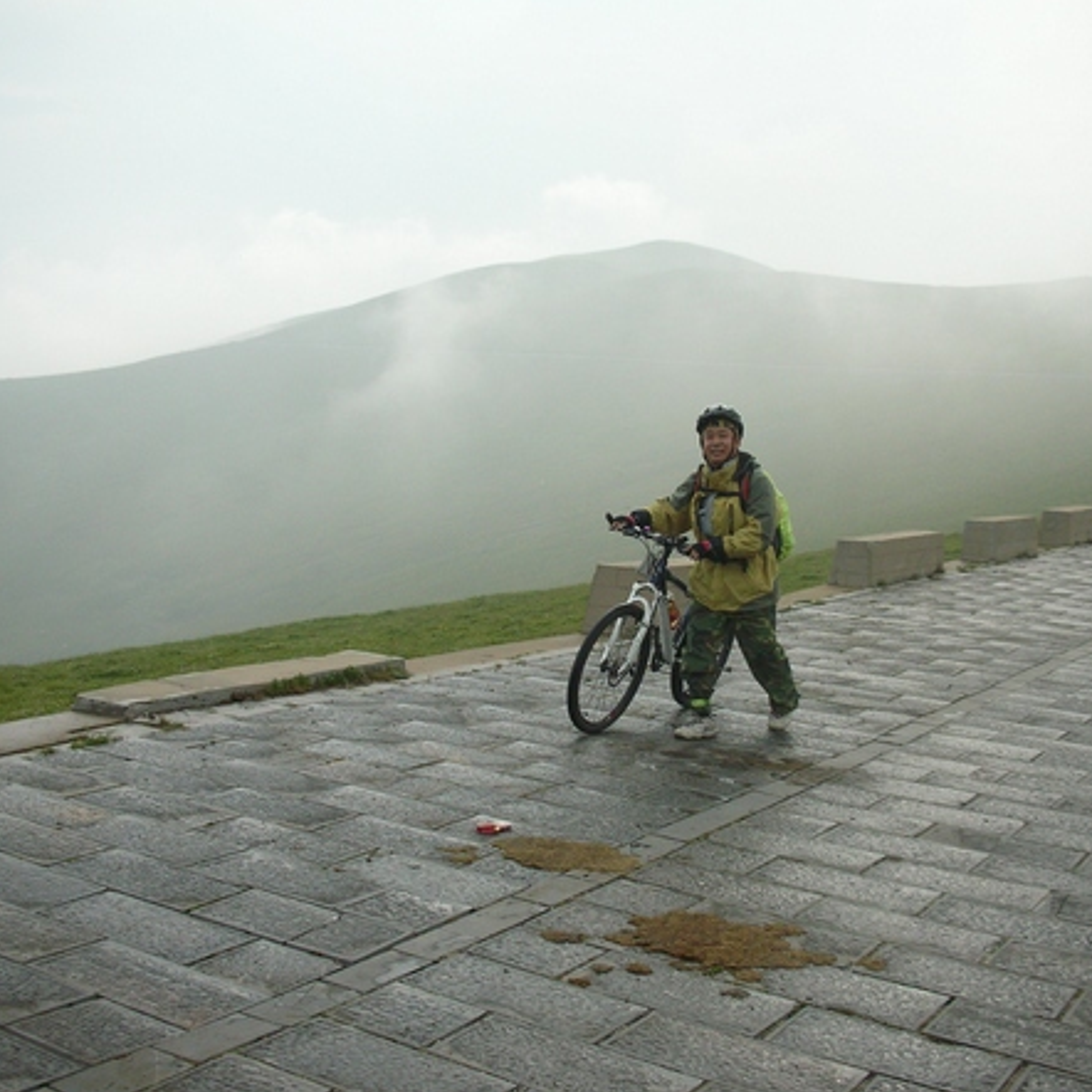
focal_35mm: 42
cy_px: 553
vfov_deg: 40.0
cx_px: 600
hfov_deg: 40.0
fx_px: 1499
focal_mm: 5.8
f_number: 8.5
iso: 71
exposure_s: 1/133
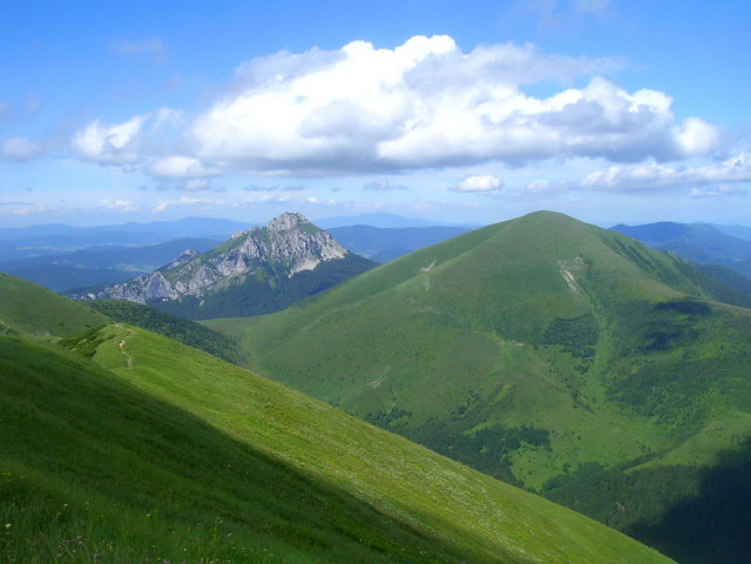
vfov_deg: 37.7
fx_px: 824
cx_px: 376
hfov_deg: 49.0
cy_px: 282
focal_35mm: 38
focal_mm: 5.8
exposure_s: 1/288
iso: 100
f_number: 5.6
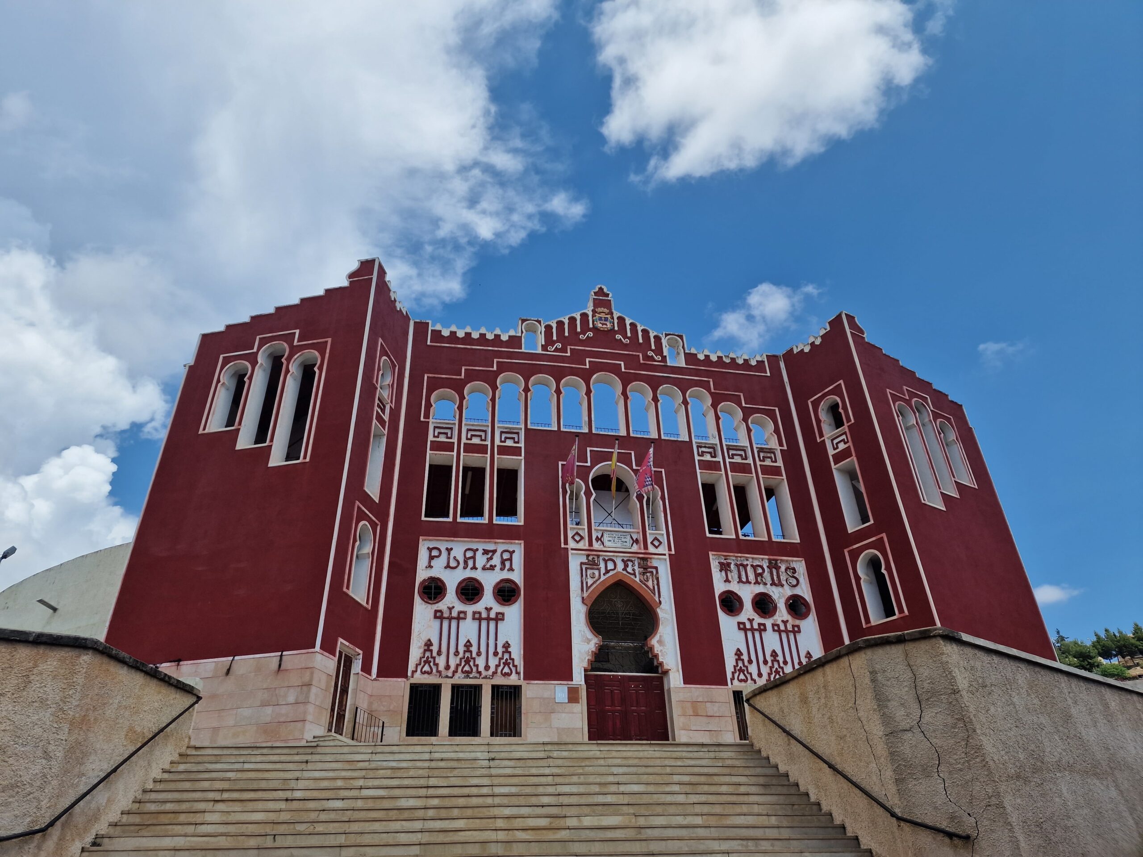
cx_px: 572
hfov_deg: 73.9
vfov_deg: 58.9
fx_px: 759
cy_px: 428
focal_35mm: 23
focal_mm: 6.4
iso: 50
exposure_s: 1/1744
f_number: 1.8
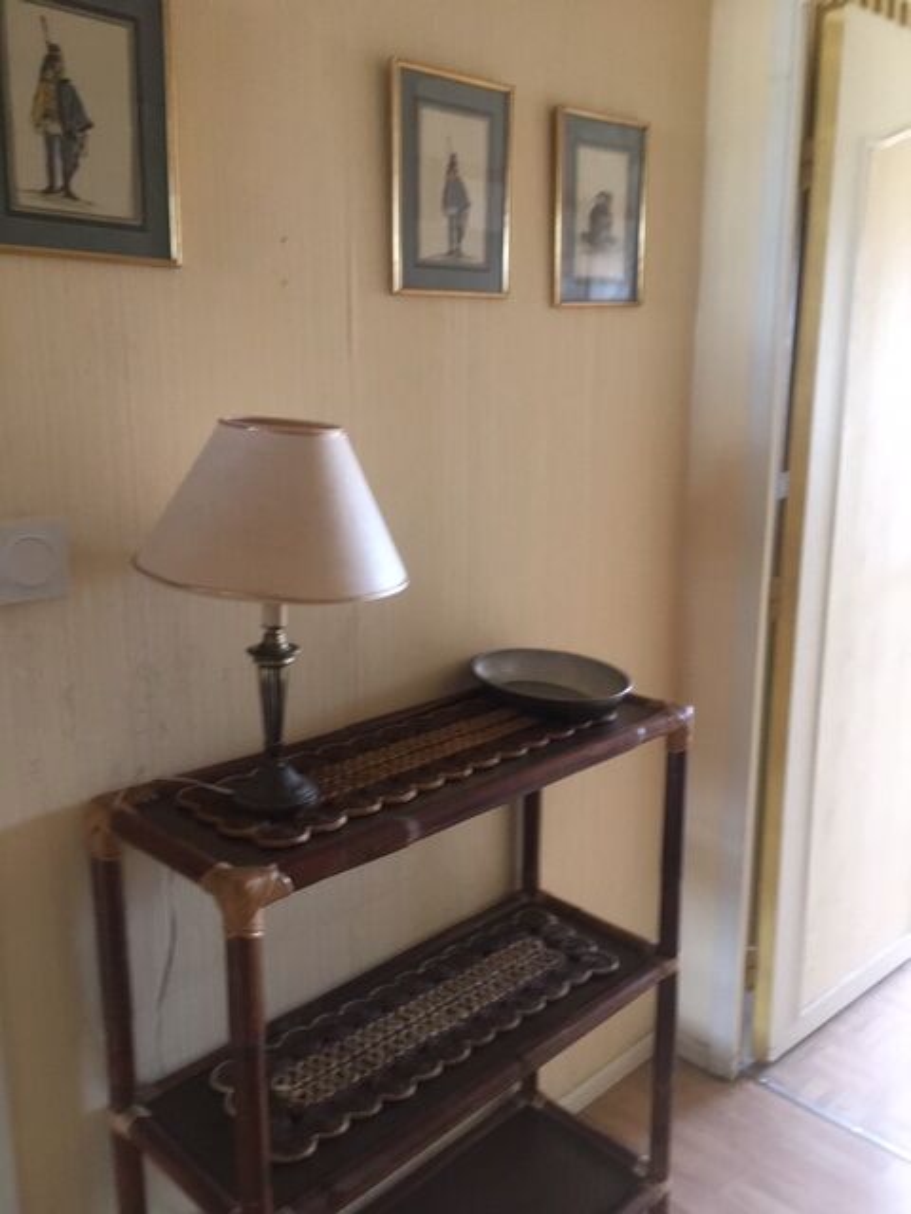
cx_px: 456
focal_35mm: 29
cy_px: 607
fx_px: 1018
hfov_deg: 48.2
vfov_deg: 61.7
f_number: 2.2
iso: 200
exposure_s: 1/20
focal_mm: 4.15
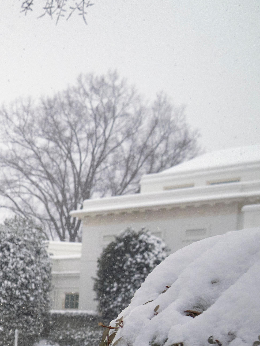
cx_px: -314
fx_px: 781
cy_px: 372
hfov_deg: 14.4
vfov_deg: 23.6
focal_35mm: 78
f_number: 5
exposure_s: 1/500
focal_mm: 24
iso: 1000
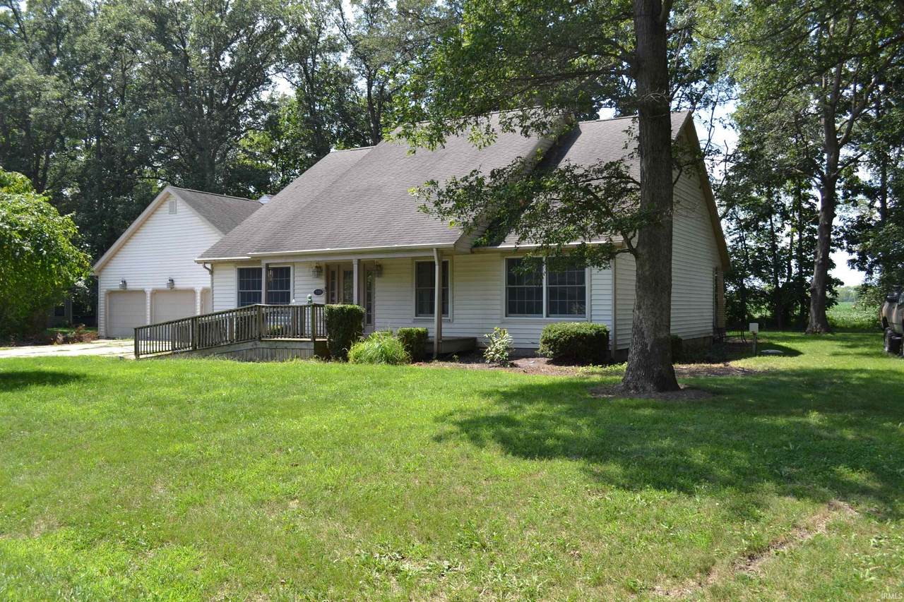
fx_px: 829
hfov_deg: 57.2
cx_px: 452
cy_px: 301
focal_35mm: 33
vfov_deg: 40.0
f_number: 6.3
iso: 100
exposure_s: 1/160
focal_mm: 22
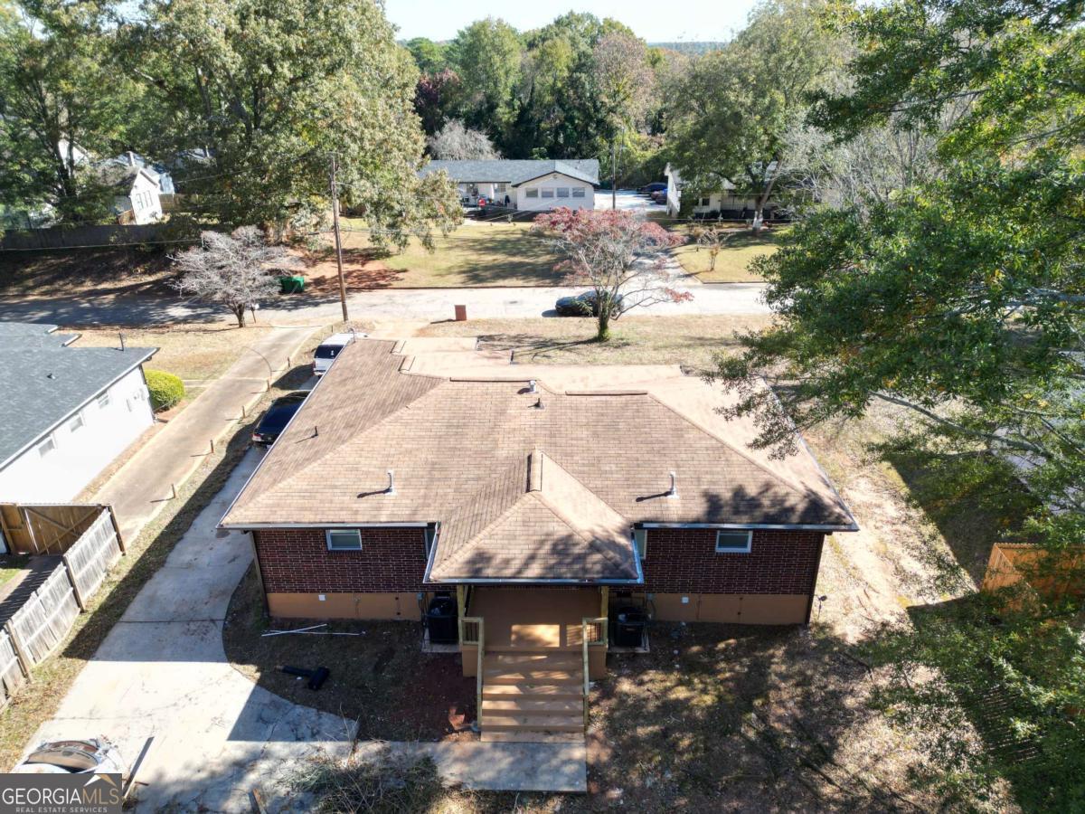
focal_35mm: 24
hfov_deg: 71.6
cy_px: 407
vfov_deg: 56.8
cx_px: 542
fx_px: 752
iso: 100
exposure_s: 1/725
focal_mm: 6.72
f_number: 1.7
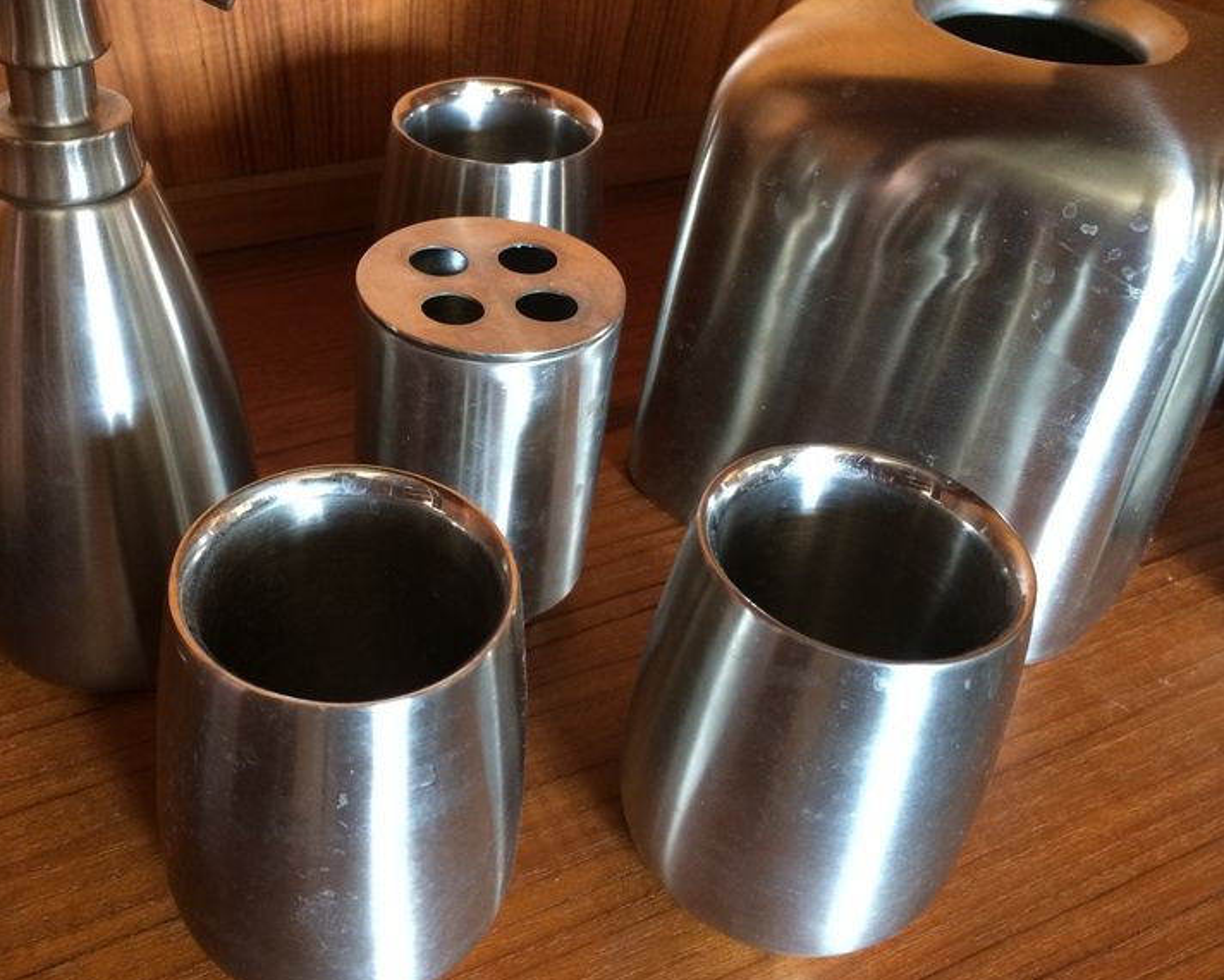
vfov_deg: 40.1
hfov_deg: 48.6
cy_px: 443
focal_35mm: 37
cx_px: 457
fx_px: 1341
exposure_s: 1/30
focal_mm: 4.12
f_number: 2.2
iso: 200
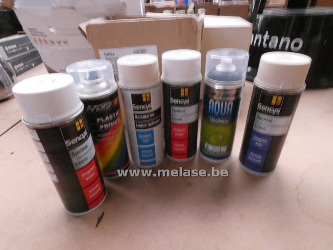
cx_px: 166
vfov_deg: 66.0
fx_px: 192
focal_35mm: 20
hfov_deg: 81.7
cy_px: 125
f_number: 8
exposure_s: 1/15
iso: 1600
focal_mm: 3.6
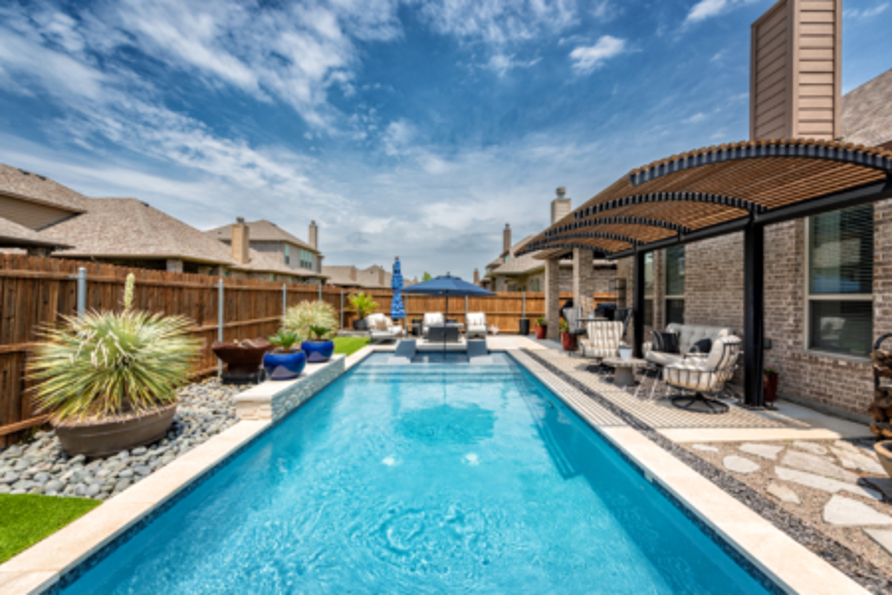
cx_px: 446
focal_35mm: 14
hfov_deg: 104.3
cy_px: 298
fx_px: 347
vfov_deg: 81.2
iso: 64
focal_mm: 14
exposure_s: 1/320
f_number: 8
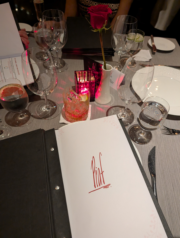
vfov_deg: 71.5
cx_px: 90
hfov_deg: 56.9
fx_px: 166
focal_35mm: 24
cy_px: 119
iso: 1670
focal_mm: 6.9
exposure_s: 1/60
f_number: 1.68
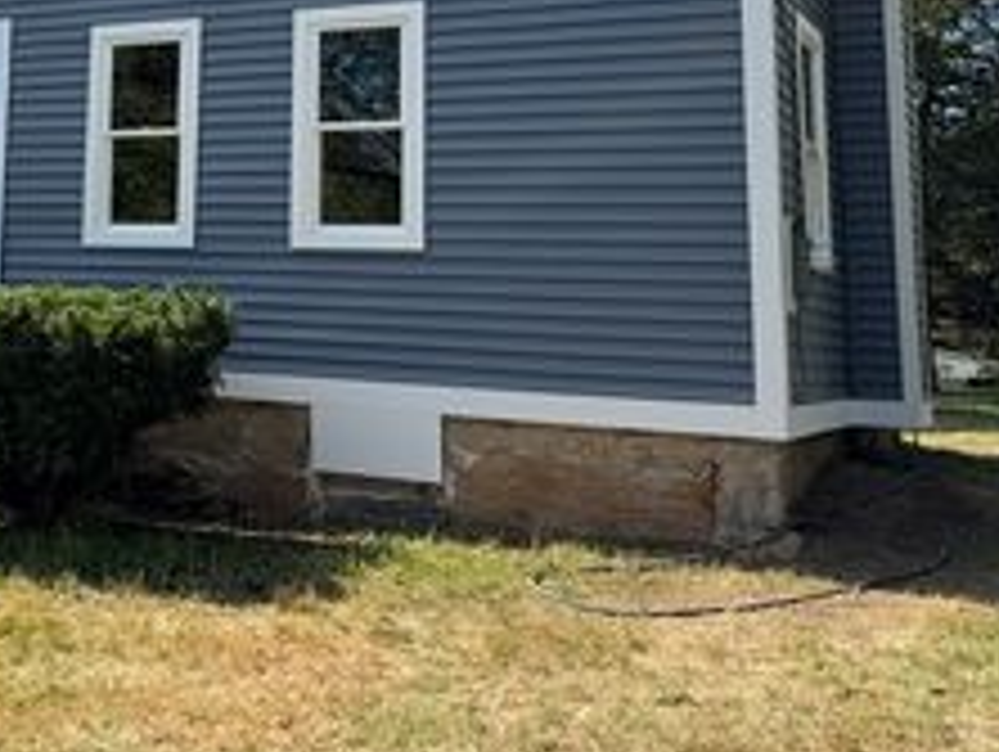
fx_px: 1560
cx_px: 50
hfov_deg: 33.1
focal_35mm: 54
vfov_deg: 26.0
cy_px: 38
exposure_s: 1/3413
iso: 80
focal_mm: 6.76
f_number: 1.78
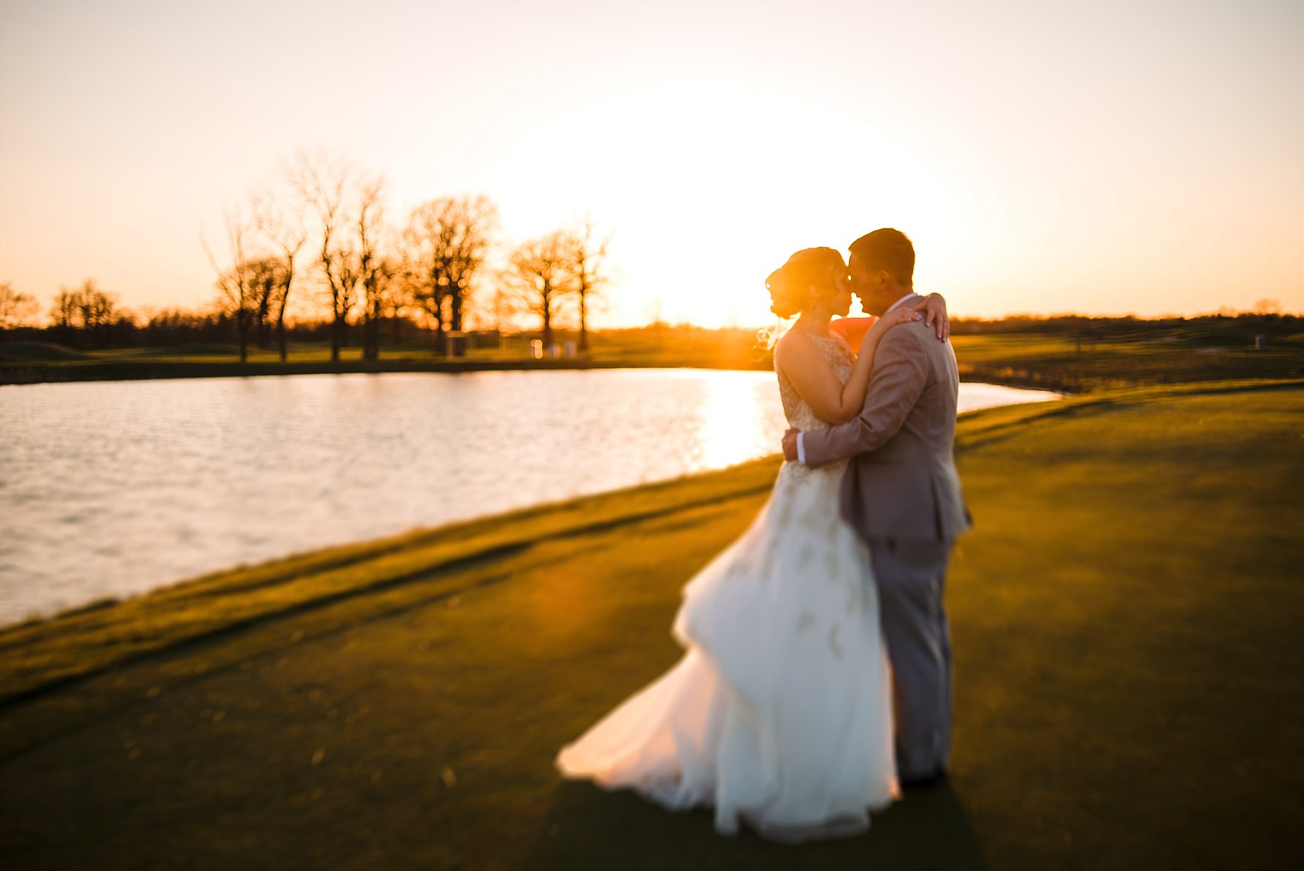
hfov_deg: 54.4
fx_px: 1268
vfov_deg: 37.9
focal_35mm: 35
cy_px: 436
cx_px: 652
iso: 160
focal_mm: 35
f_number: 2.5
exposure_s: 1/1250
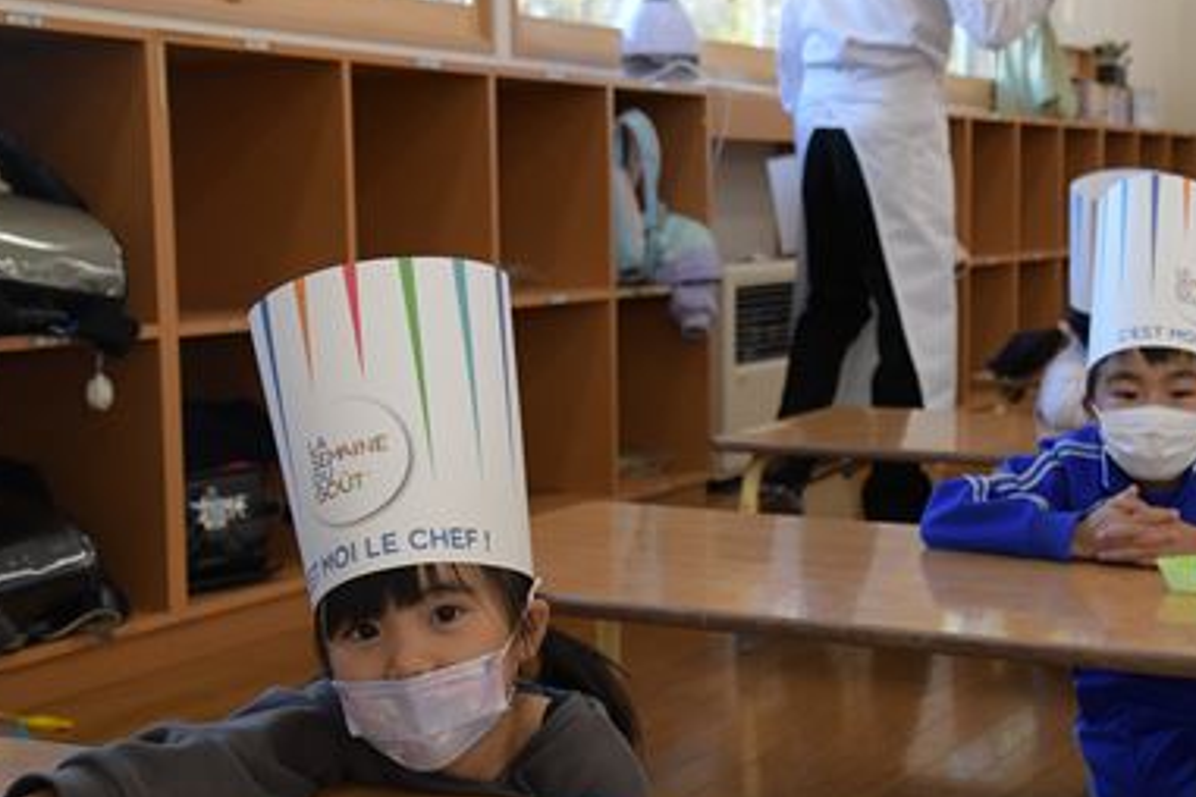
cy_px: 400
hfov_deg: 31.7
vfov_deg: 21.6
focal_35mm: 63
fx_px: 2093
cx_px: 763
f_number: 5.6
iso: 2500
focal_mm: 32
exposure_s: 1/640
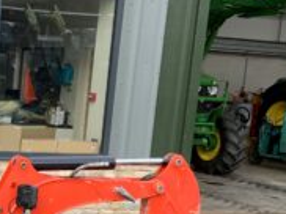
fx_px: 842
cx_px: -53
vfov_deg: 14.3
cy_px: 211
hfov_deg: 18.3
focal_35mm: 102
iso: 16
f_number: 1.8
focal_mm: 3
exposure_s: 1/145
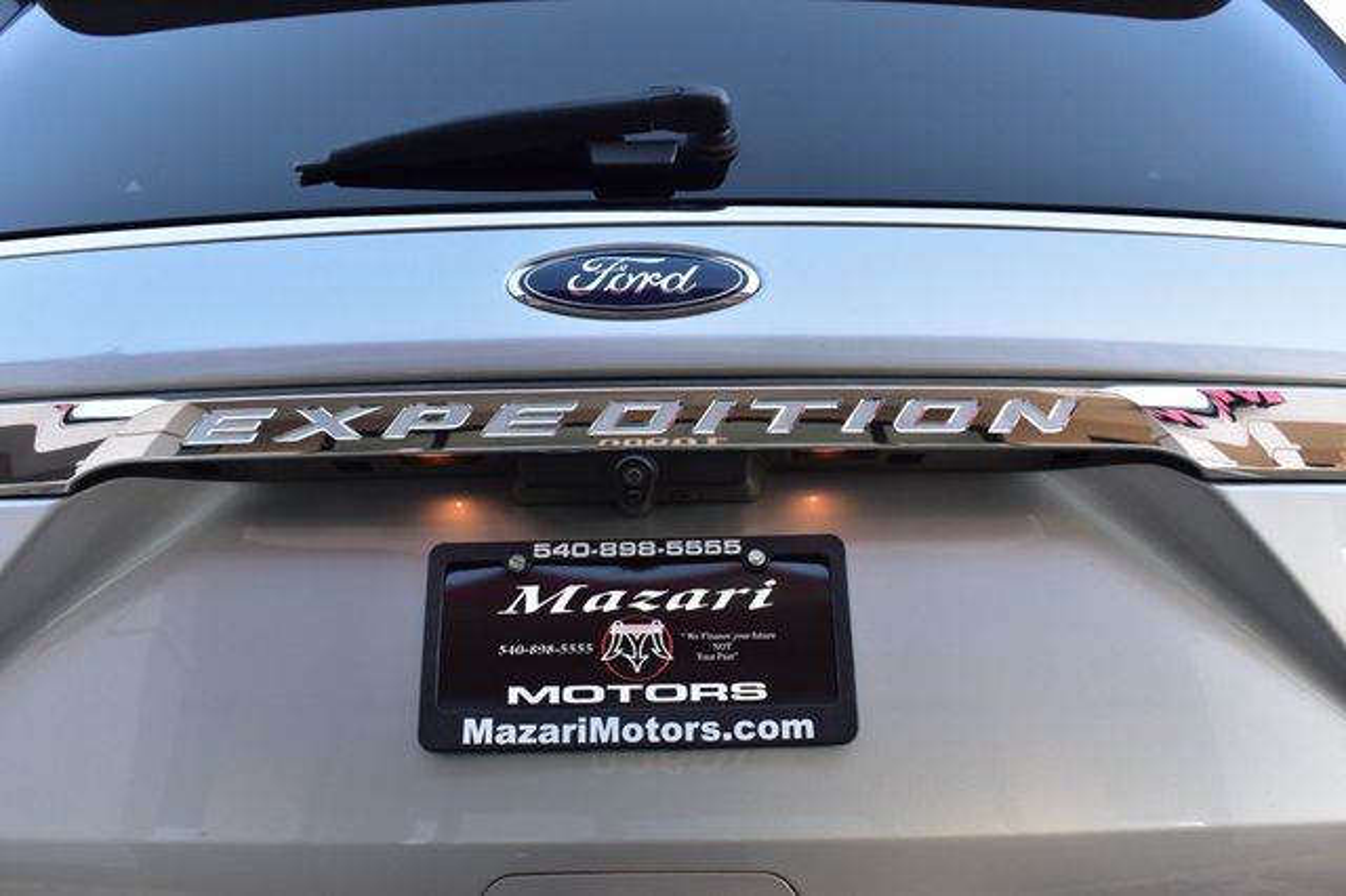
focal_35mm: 36
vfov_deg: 36.8
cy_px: 448
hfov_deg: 53.2
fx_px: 1345
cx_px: 673
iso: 400
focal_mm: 24
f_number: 8
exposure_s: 1/60
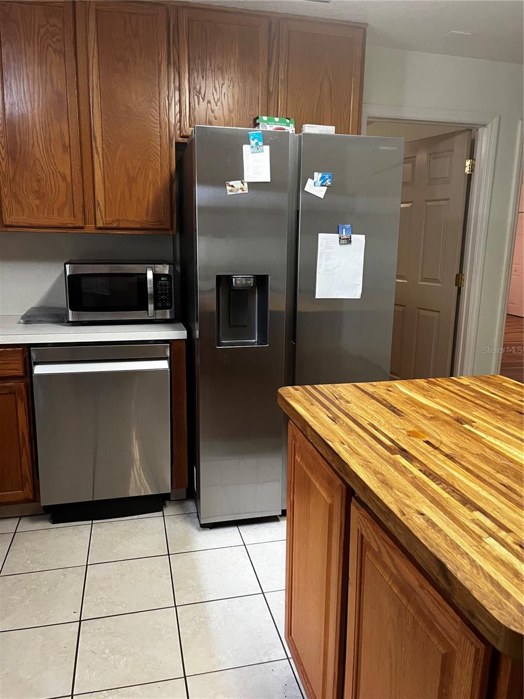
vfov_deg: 67.3
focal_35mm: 26
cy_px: 350
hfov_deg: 53.1
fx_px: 525
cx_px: 262
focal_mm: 5.1
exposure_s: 1/60
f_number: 1.6
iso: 250
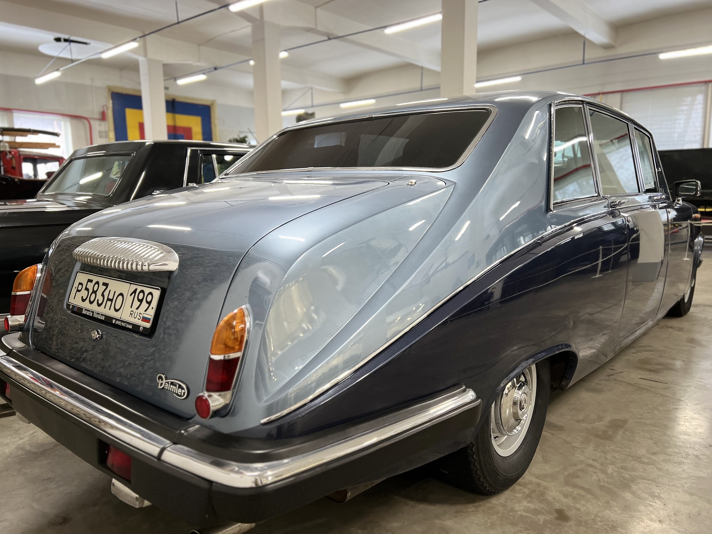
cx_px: 356
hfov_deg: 67.3
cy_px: 267
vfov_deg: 53.1
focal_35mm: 26
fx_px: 535
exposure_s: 1/50
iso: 160
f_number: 1.5
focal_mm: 5.7
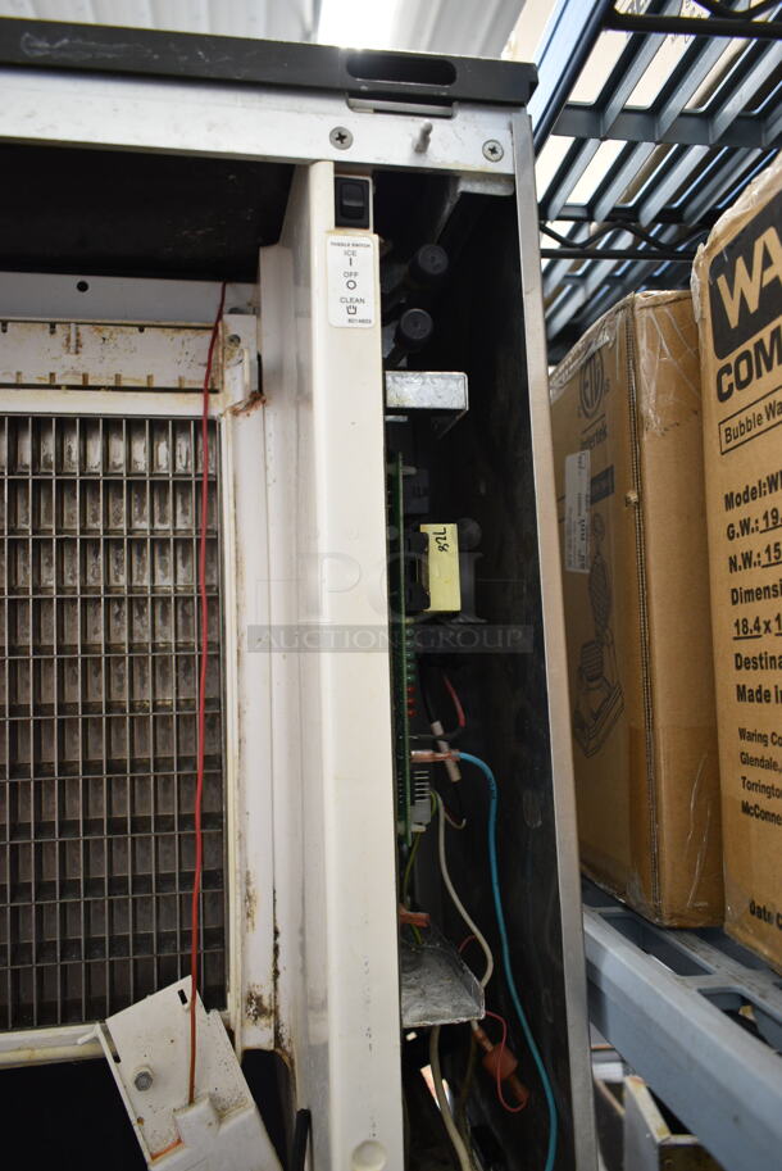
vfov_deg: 67.3
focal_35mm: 27
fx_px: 878
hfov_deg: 48.0
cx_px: 391
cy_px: 586
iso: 720
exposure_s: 1/30
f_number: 3.5
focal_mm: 18
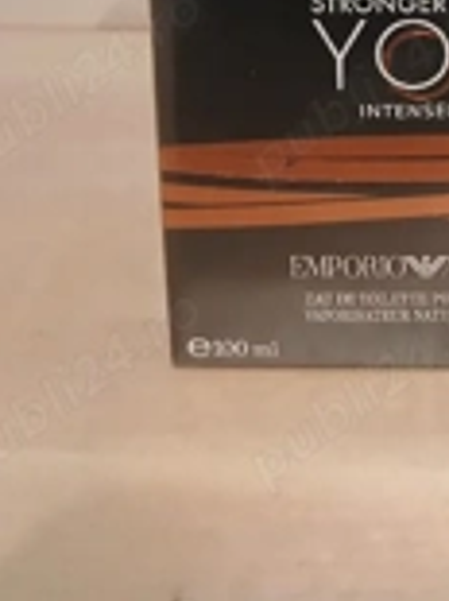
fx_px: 1160
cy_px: -171
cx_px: 453
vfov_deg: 25.2
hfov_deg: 21.1
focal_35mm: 67
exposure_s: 1/20
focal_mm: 3.98
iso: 400
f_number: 1.8
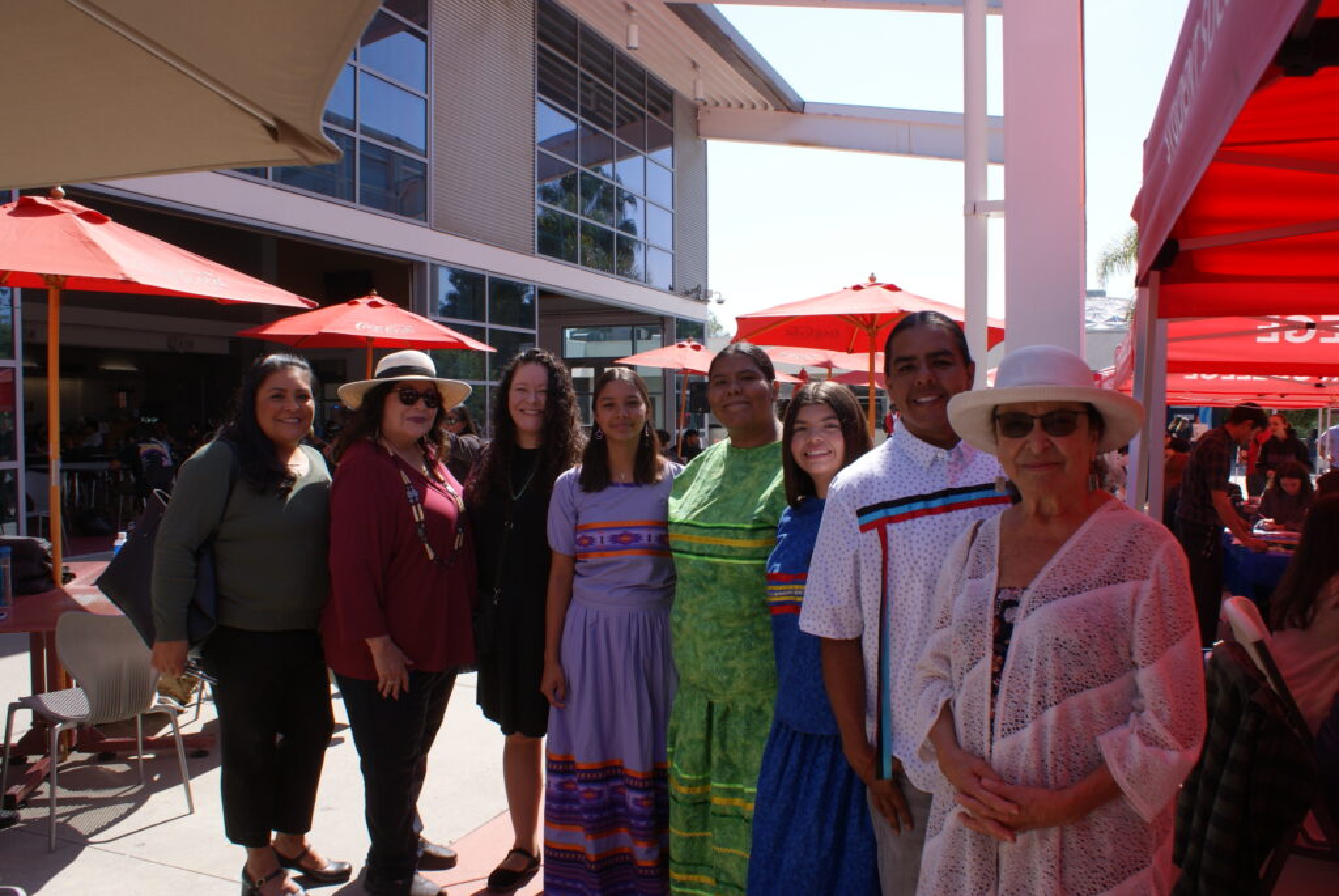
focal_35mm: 27
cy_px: 448
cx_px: 670
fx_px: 1005
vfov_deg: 48.0
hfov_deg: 67.3
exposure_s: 1/100
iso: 100
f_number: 10
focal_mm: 18
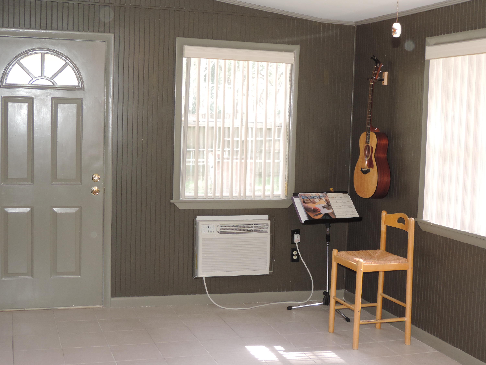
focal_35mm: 50
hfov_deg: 38.2
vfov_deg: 29.1
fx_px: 702
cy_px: 182
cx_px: 243
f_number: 3.6
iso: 320
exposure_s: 1/50
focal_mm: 8.9
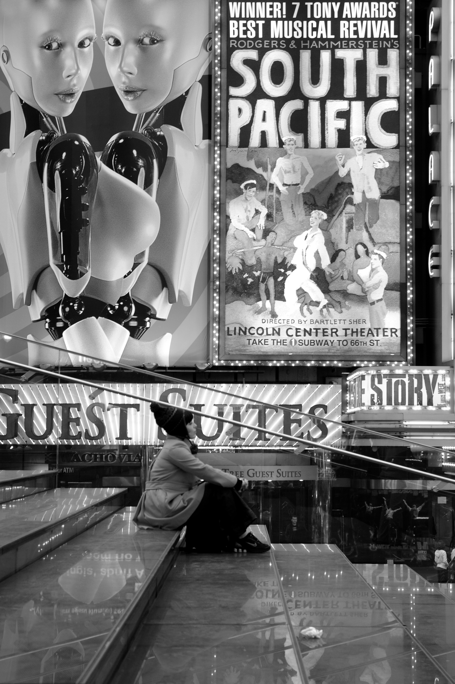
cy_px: 342
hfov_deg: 22.6
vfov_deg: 33.4
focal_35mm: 60
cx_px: 228
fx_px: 1140
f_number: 4.2
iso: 400
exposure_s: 1/40
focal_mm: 40
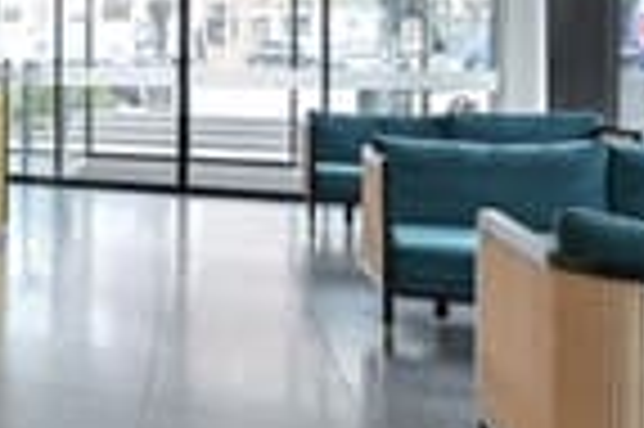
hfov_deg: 25.6
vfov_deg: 27.2
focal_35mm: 49
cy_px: 124
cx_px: -396
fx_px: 876
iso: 320
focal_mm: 14
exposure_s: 1/25
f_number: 8
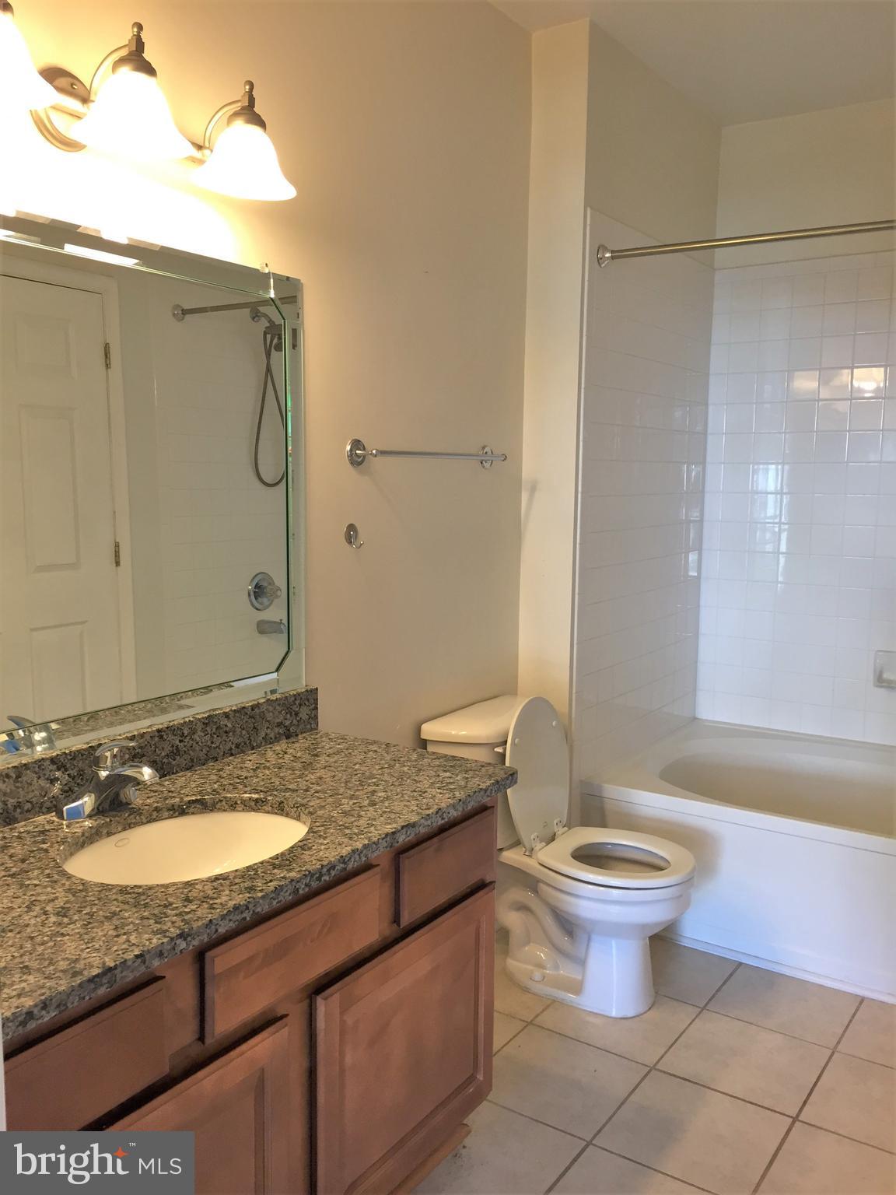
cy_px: 598
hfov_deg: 48.2
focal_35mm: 29
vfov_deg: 61.7
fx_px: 1001
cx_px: 448
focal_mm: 4.15
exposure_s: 1/30
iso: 64
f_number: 2.2
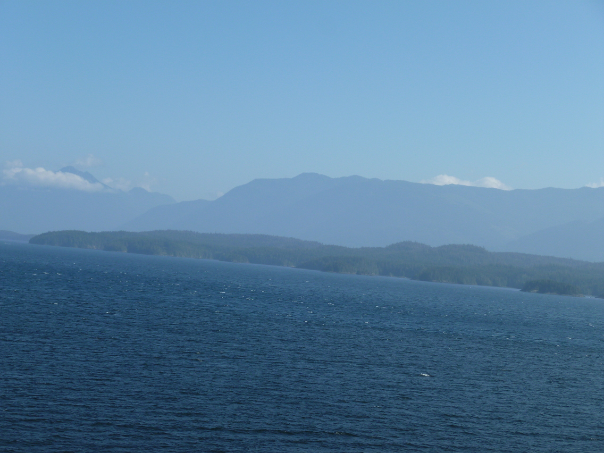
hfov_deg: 29.4
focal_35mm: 66
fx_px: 1152
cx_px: 302
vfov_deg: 22.3
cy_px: 226
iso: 80
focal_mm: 11.8
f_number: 4.8
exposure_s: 1/400
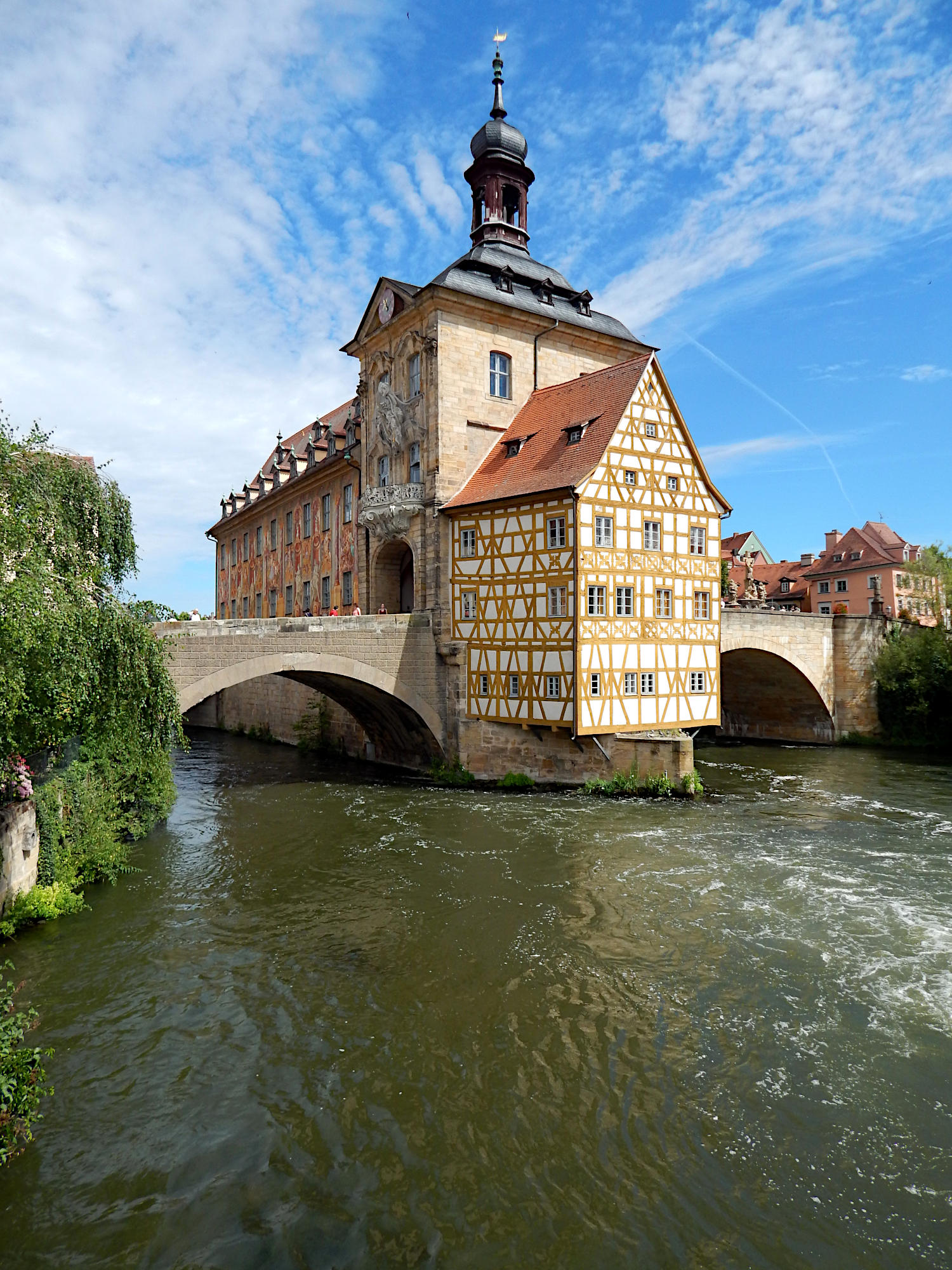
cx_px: 476
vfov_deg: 73.9
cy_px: 635
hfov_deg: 58.9
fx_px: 843
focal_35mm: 23
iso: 125
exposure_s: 1/400
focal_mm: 4
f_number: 6
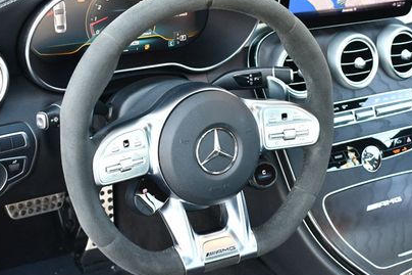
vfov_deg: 18.7
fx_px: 835
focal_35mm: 73
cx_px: 238
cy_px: 149
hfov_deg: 27.7
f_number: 3.8
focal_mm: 23
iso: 1000
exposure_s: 1/125
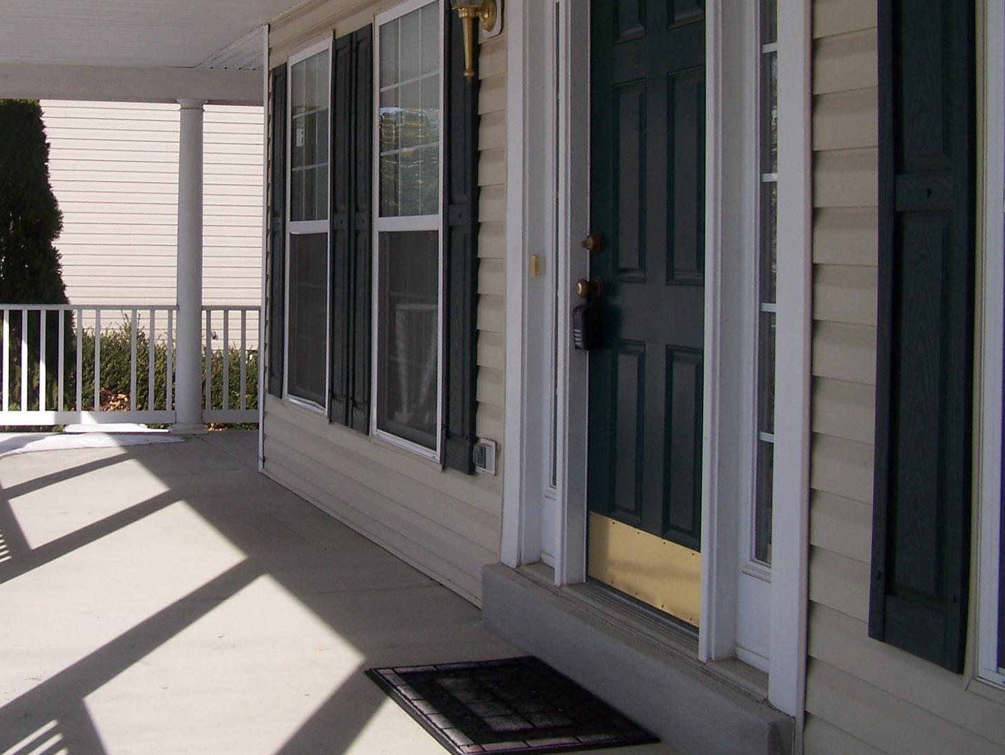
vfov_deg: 26.8
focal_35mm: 54
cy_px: 225
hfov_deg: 35.0
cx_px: 303
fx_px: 1568
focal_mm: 6.3
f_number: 4
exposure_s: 1/640
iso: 80
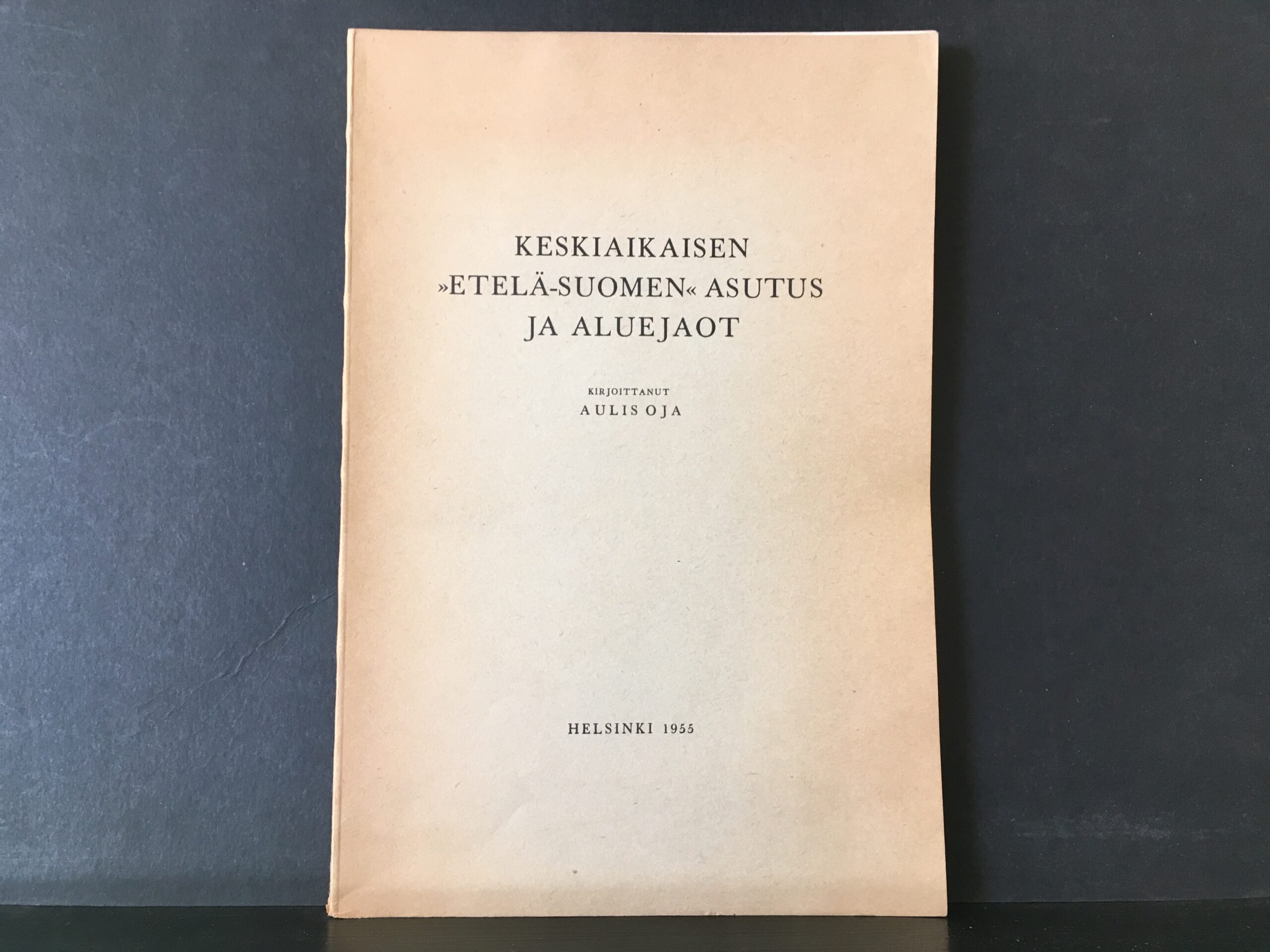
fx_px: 1064
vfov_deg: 48.2
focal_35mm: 29
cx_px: 635
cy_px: 476
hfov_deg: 61.7
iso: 50
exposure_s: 1/33
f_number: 2.2
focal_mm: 4.15
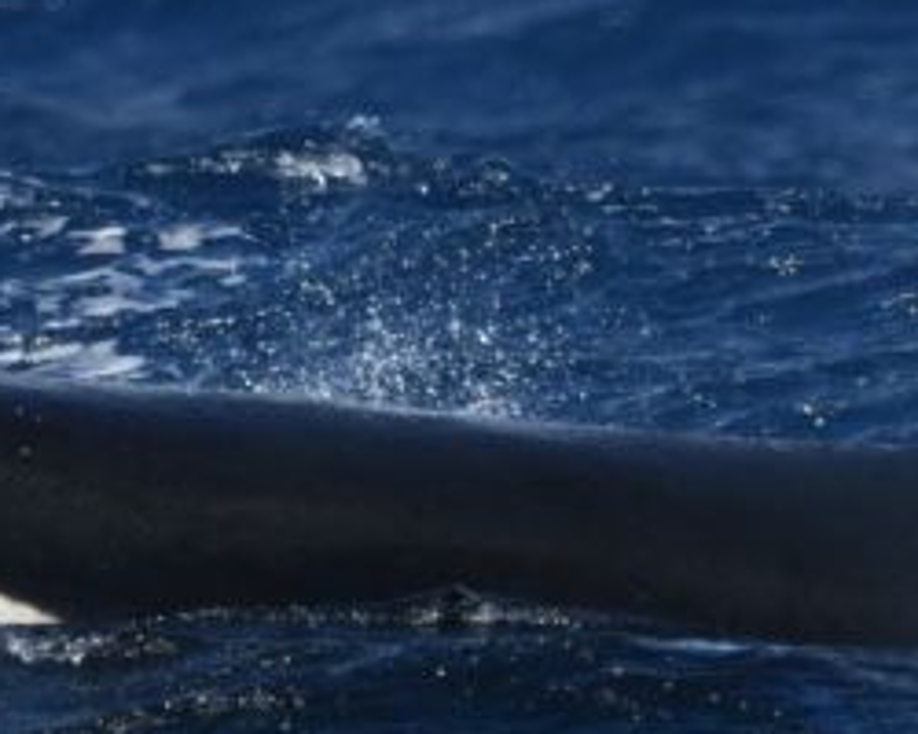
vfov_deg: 1.3
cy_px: 431
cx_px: 393
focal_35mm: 1172
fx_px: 31842
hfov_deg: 1.7
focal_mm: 390
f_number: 6
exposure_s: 1/8000
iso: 900
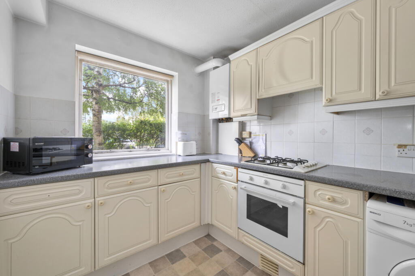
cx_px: 208
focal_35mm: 14
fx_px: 161
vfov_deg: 81.1
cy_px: 138
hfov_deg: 104.3
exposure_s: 2.5
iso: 200
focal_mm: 14
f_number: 16
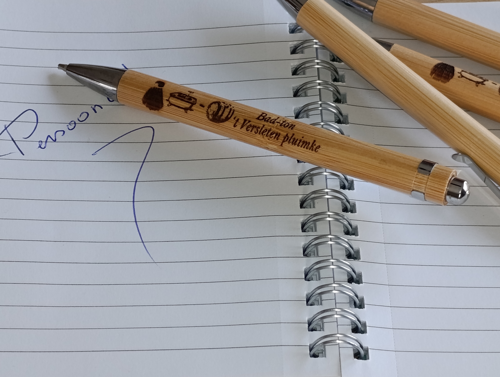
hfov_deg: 16.8
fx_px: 1692
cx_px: 250
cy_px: 188
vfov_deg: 12.7
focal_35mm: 117
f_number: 1.65
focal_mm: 6.11
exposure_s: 1/99.9
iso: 276
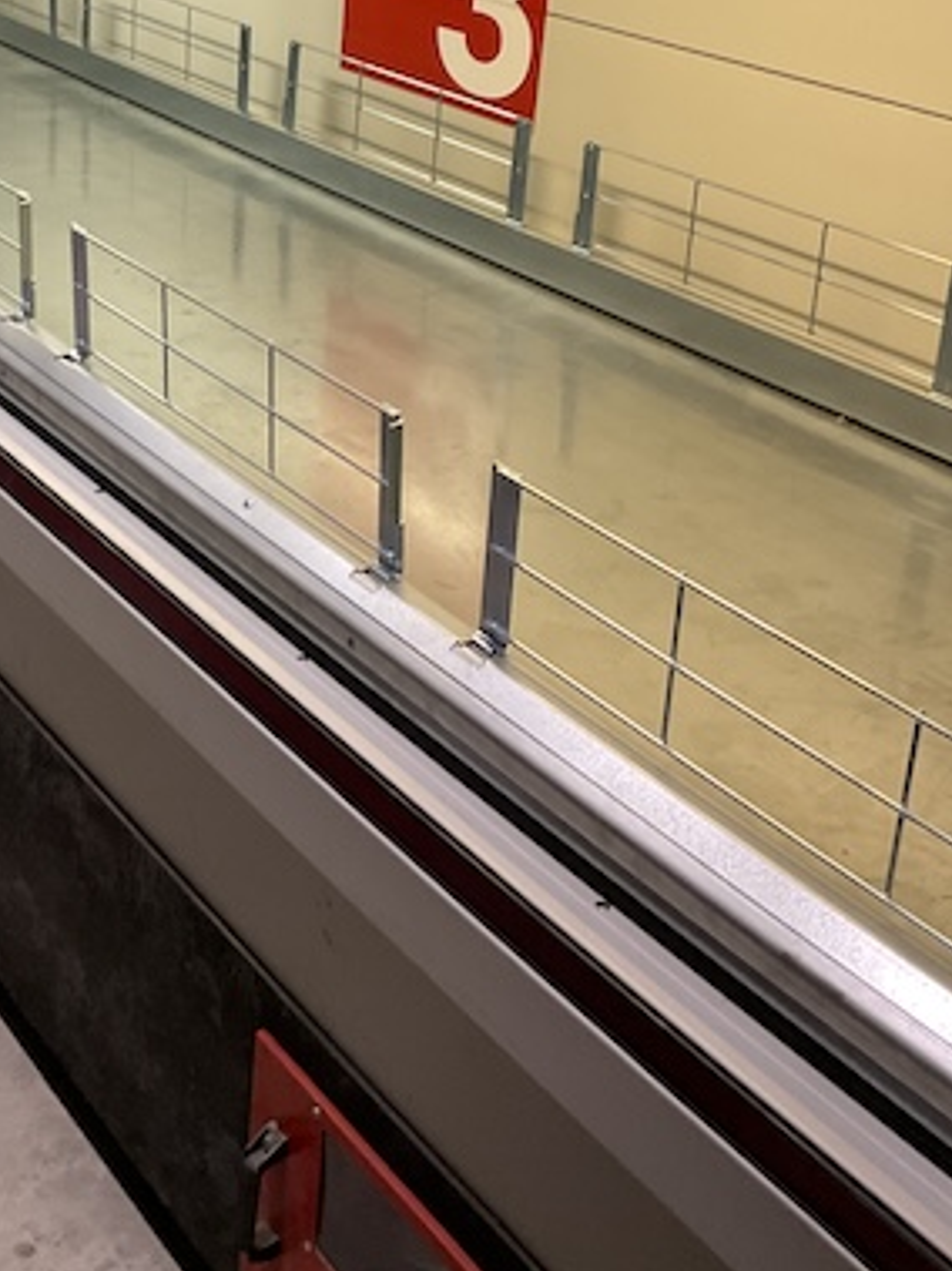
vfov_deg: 37.4
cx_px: 228
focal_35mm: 49
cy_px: 231
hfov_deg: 29.2
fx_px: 1798
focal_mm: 3
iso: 80
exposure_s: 1/50
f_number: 1.8
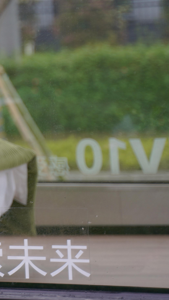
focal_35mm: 177
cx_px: -173
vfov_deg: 12.1
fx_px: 1410
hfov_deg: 6.6
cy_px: 32
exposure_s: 1/60
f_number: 2.8
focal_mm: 63
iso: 160
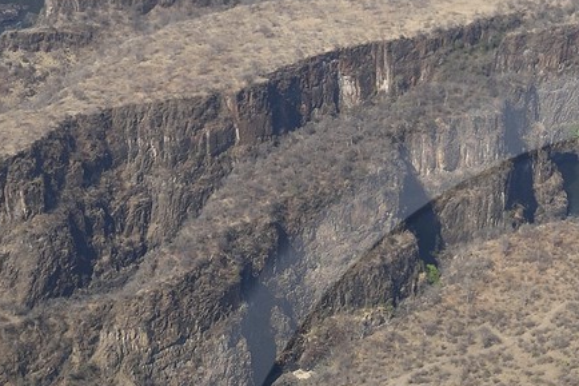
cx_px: 698
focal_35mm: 118
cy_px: 617
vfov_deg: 11.1
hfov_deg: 16.6
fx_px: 1897
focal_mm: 32
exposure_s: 1/800
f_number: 8
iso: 400
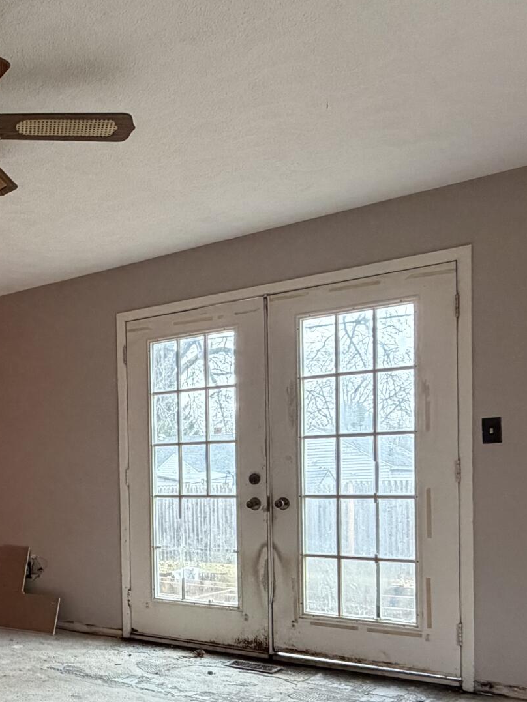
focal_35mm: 39
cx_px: -42
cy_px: 497
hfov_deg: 32.7
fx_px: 792
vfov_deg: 46.7
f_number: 2.2
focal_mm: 2.22
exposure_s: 1/120
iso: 250
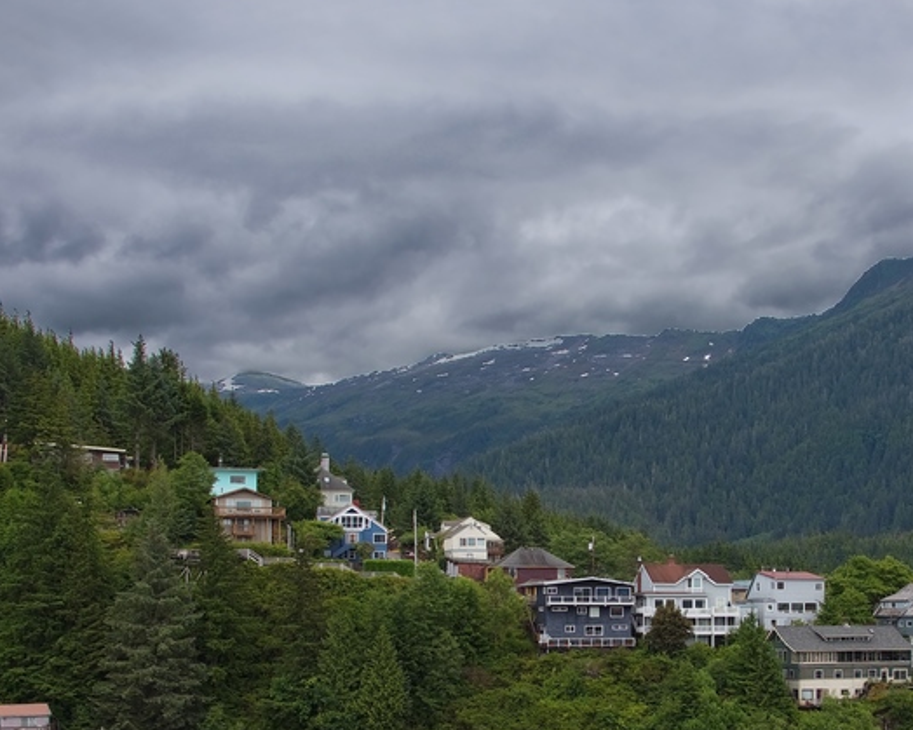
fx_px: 1486
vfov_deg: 27.3
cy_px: 530
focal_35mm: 55
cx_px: 596
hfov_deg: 33.9
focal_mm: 24
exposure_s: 1/200
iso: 100
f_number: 7.1
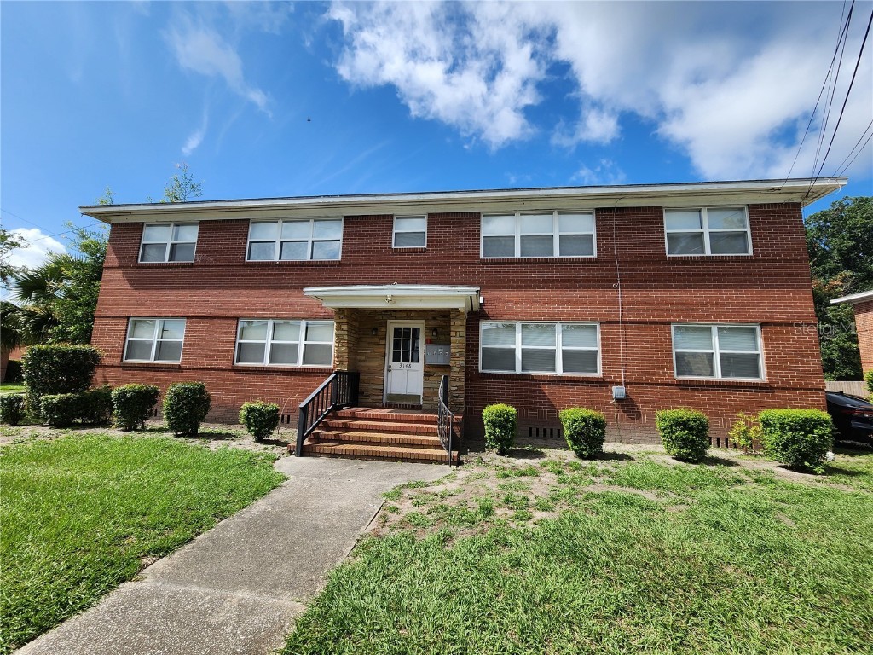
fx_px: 328
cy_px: 328
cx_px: 436
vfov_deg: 89.9
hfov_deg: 106.2
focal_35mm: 13
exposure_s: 1/1636
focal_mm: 2.2
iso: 50
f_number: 2.2
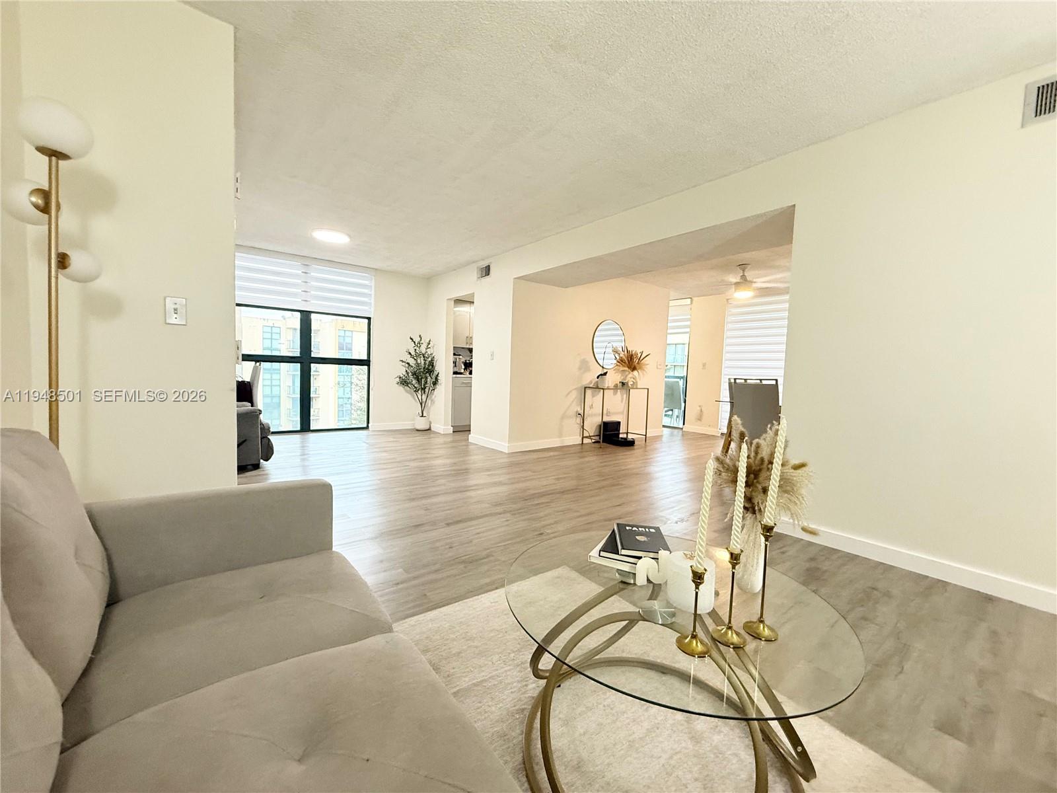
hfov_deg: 102.1
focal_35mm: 14
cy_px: 396
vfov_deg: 85.7
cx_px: 528
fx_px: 427
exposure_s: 1/60
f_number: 2.2
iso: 500
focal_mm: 2.22
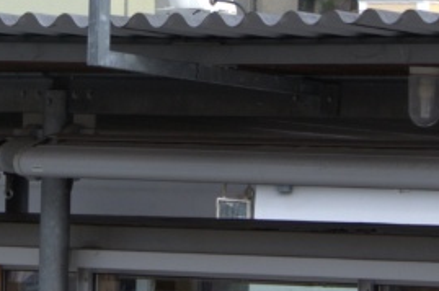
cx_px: 31
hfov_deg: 4.2
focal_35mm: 490
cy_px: -47
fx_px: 5961
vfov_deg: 2.8
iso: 100
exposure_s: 1/200
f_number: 7.1
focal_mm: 55
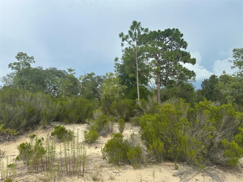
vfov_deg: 56.8
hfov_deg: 71.6
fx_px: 168
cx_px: 122
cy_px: 91
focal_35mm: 24
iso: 80
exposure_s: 1/1339
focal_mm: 6.86
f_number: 1.78
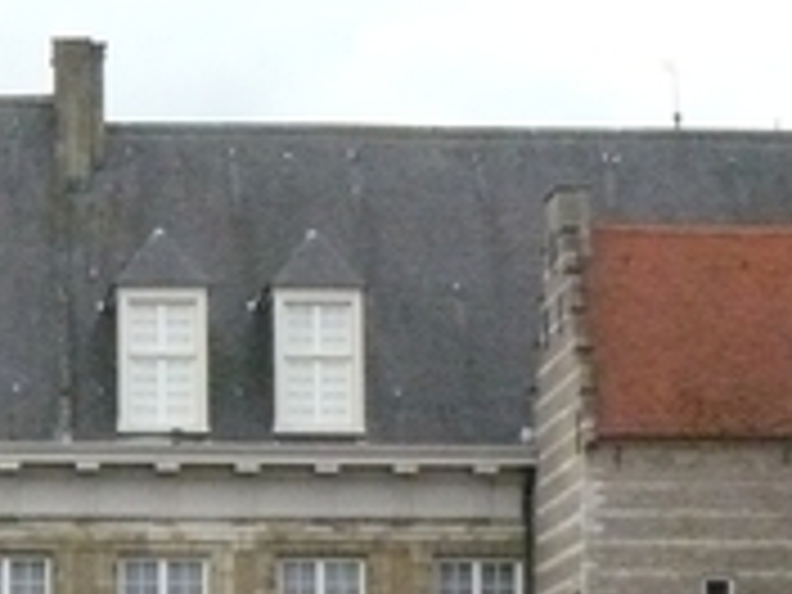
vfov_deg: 12.0
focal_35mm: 123
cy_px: 554
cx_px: -333
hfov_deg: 15.0
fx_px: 2814
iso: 800
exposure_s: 1/500
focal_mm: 6
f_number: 8
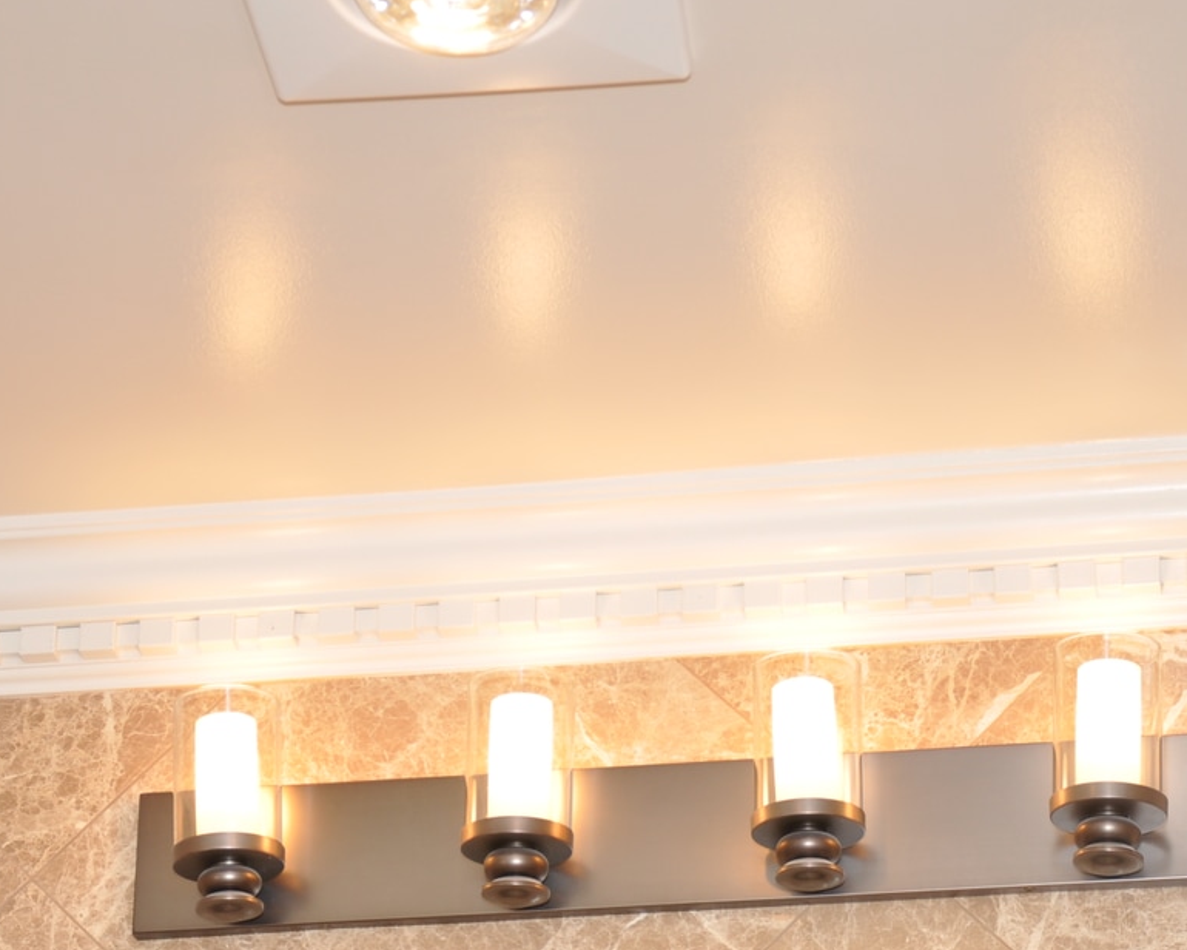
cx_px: 623
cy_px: 743
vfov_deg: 13.9
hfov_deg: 17.5
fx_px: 3864
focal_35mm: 110
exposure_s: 1/125
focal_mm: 40
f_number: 5.6
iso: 200
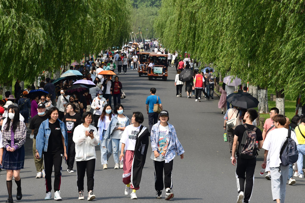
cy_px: 102
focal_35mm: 175
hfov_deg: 11.7
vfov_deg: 7.8
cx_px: 152
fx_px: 1482
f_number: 14
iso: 1000
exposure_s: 1/800
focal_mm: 175
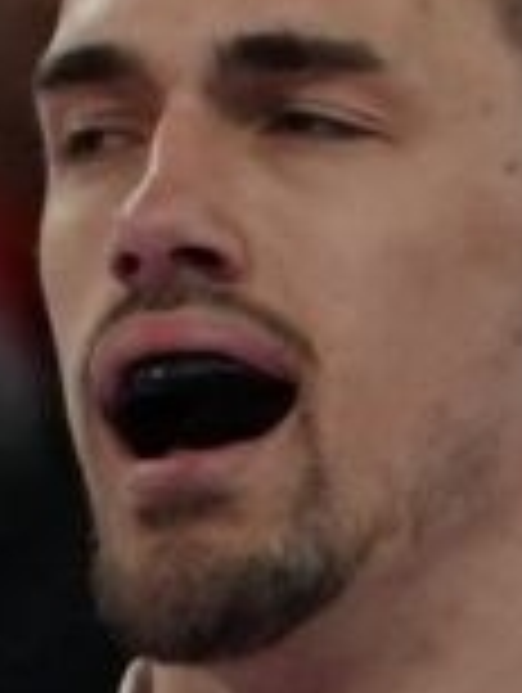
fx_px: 50588
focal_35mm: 2523
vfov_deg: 0.8
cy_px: 850
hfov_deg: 0.6
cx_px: 482
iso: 1250
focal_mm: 150
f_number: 2.8
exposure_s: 1/1000
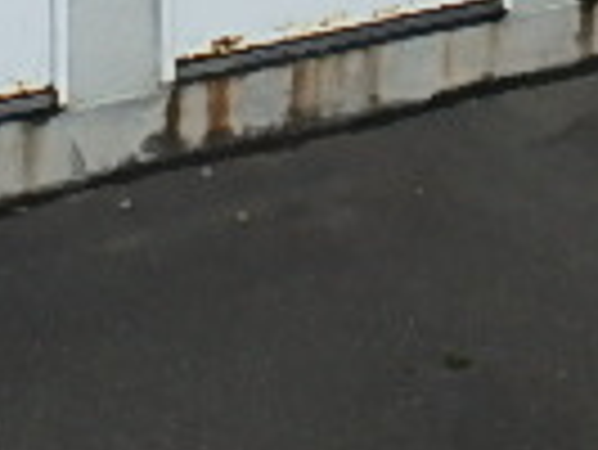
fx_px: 1746
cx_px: 99
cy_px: -482
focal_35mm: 101
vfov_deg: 12.7
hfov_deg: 19.2
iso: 125
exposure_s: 1/640
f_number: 3.5
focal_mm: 3.7
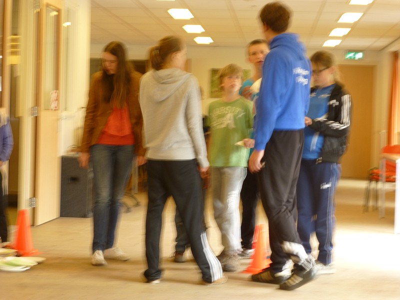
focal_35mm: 90
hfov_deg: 21.8
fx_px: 1040
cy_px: 150
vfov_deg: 16.4
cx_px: 200
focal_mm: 16.1
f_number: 5.2
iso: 100
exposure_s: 1/4
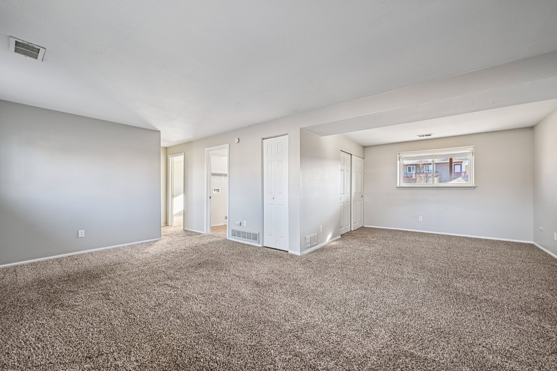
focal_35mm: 14
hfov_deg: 104.3
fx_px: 217
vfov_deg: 81.2
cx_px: 278
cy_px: 186
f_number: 11
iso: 400
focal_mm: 14
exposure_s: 1/3.33
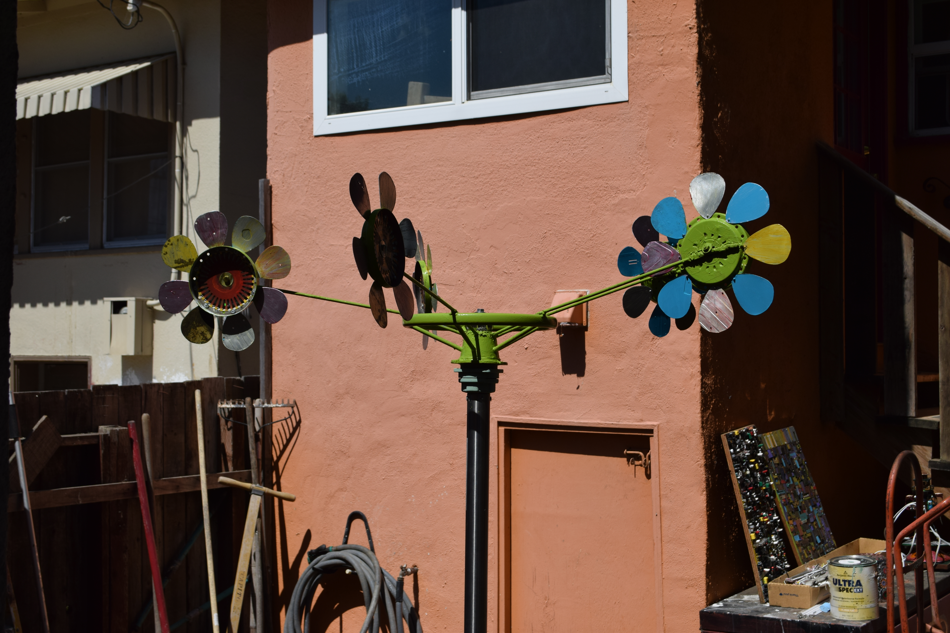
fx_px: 1346
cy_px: 316
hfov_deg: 38.9
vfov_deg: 26.5
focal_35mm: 51
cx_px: 475
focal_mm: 34
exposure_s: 1/320
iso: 200
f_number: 9
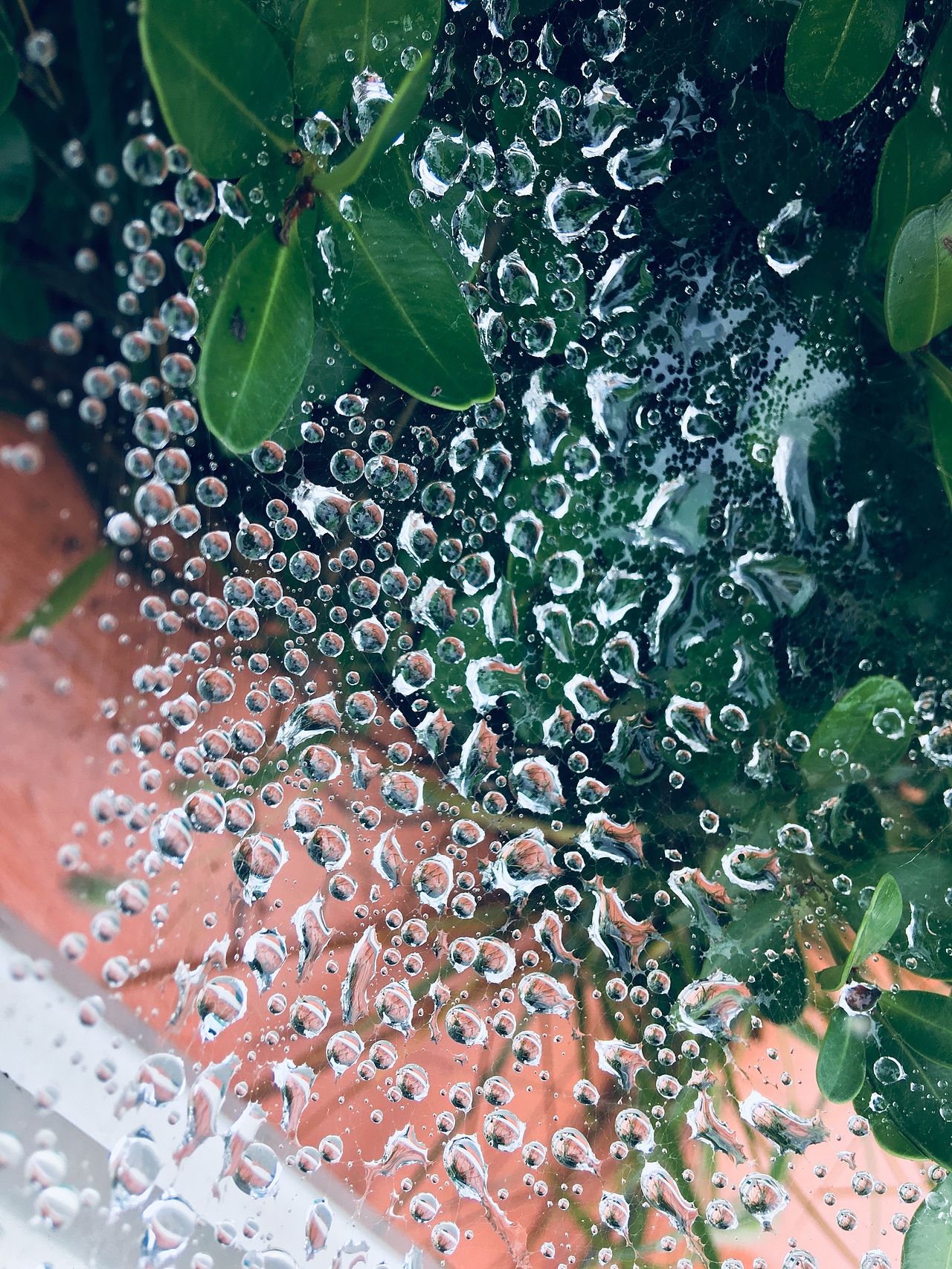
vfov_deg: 61.7
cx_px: 476
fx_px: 1064
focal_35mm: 29
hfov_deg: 48.2
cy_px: 634
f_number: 2.2
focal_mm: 4.15
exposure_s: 1/127
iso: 25
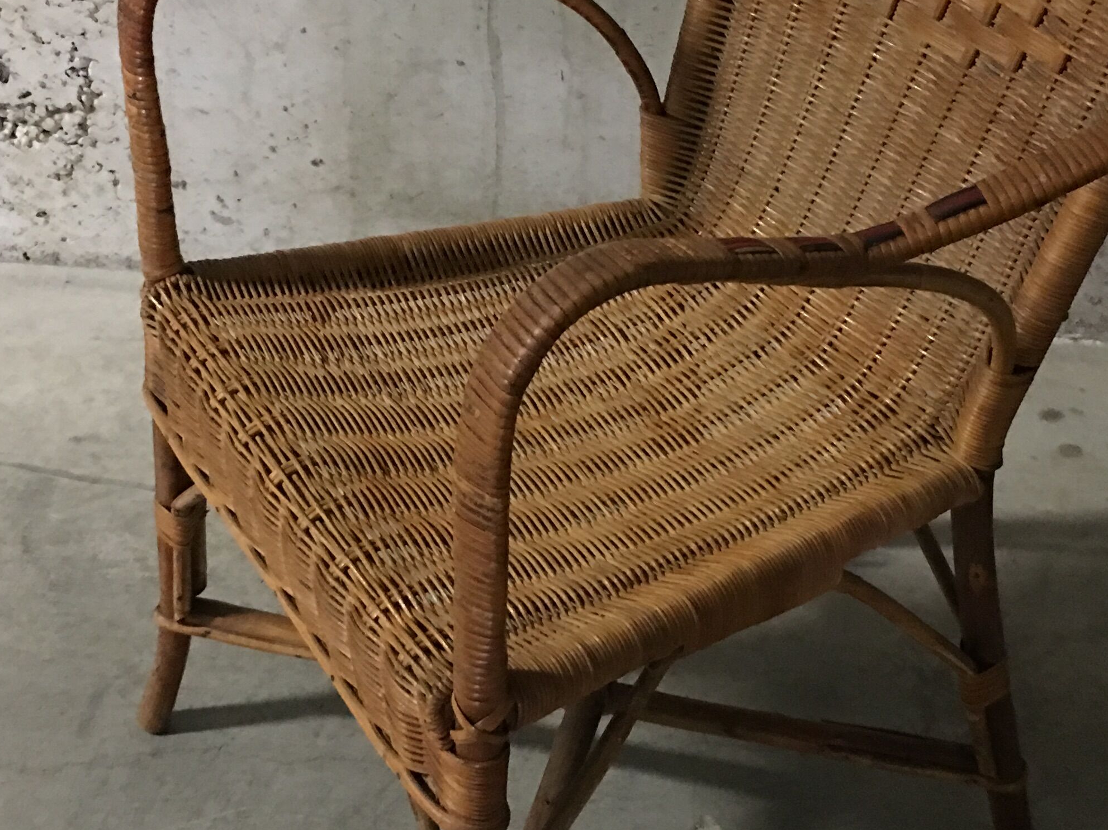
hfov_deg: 32.7
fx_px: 1888
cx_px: 621
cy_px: 464
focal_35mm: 59
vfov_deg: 24.8
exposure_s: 1/4
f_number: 2.2
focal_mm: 4.15
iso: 125
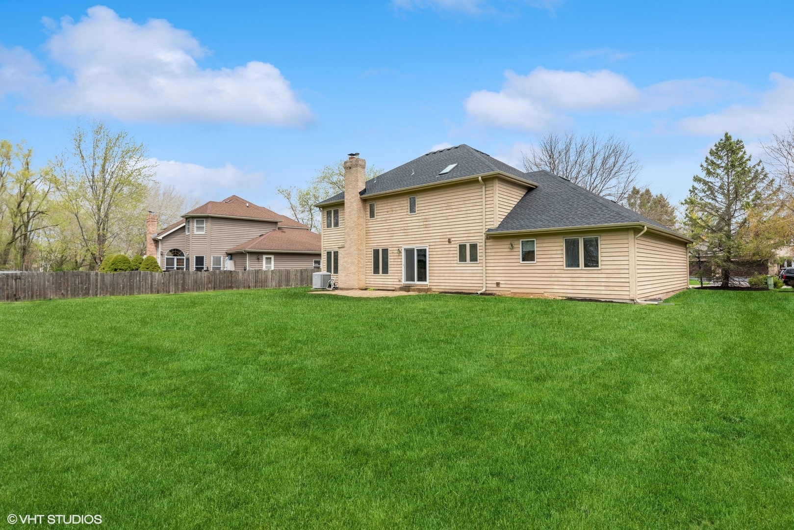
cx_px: 397
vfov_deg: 67.4
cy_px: 265
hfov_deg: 90.0
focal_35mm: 18
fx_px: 397
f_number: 8
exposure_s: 1/320
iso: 320
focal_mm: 18
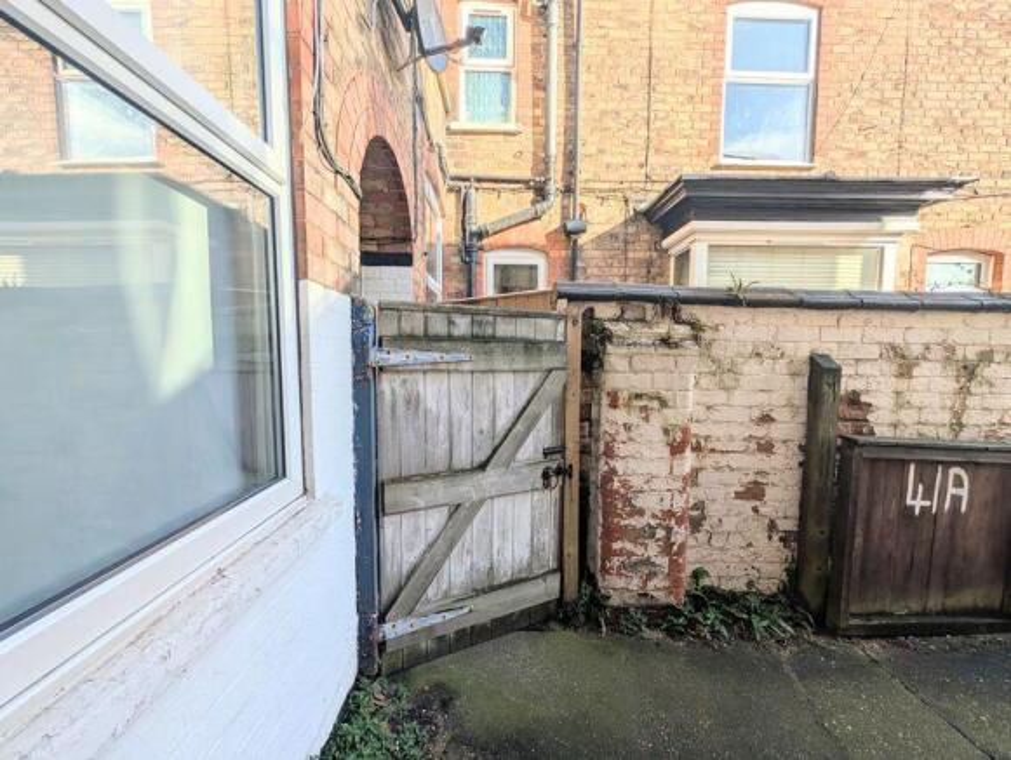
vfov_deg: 94.6
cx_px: 506
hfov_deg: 110.5
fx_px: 351
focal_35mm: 12
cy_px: 380
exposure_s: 1/1773
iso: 60
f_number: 1.7
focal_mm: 2.02
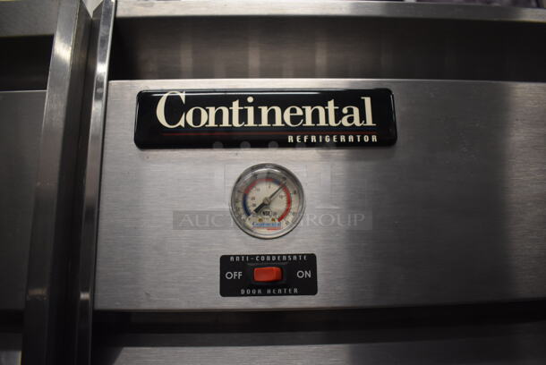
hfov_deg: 67.3
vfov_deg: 48.0
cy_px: 182
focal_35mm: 27
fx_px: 410
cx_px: 273
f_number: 3.5
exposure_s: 1/200
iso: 800
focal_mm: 18
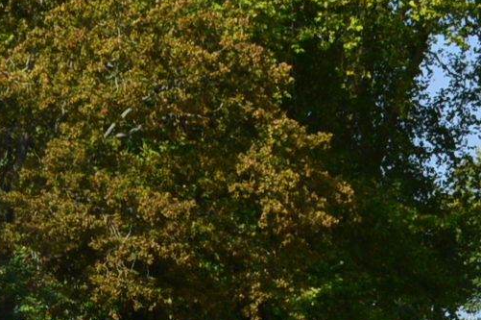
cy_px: 833
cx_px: 36
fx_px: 2162
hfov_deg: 12.6
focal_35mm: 162
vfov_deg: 7.7
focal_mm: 18
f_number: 11
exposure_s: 1/500
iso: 400
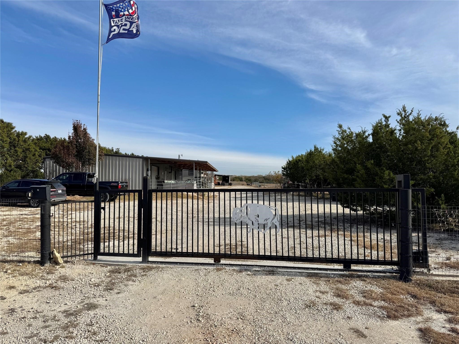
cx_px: 230
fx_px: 318
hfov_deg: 71.6
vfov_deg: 56.8
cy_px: 172
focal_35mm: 24
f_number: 1.78
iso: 80
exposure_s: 1/6410
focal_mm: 6.76
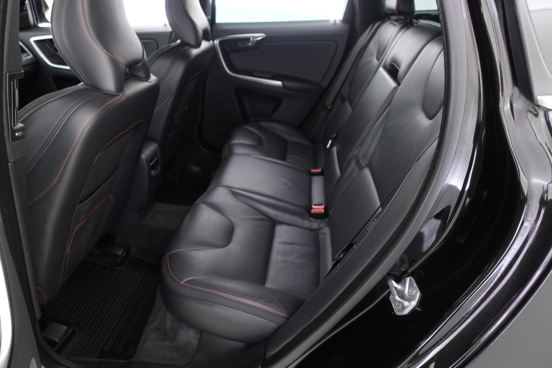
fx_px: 368
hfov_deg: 73.7
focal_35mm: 24
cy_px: 184
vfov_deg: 53.1
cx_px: 276
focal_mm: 9.4
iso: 800
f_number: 1.8
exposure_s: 1/15
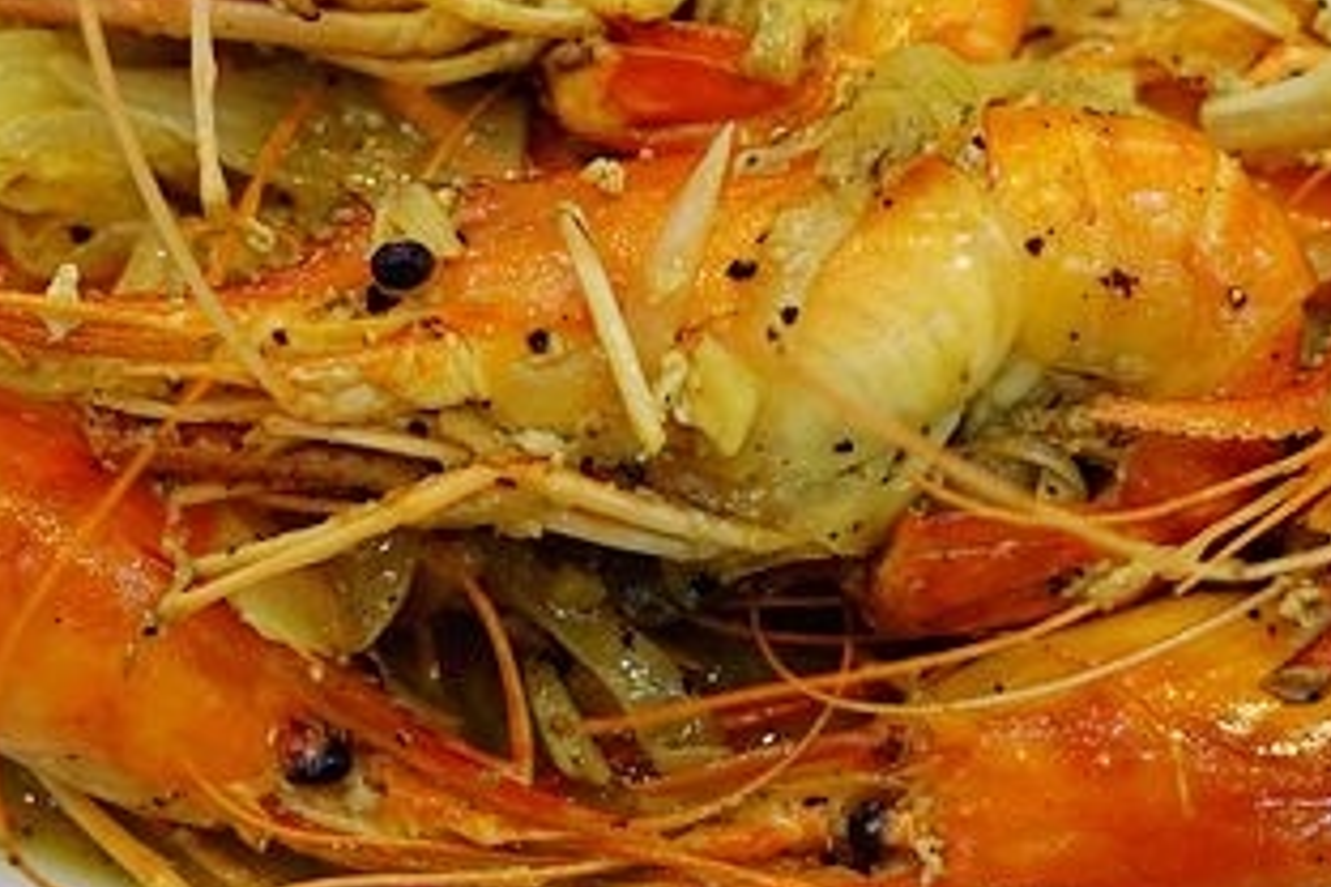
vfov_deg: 26.8
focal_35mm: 50
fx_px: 1848
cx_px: 725
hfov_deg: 39.6
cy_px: 288
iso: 125
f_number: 2.2
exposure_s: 1/30
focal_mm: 8.8
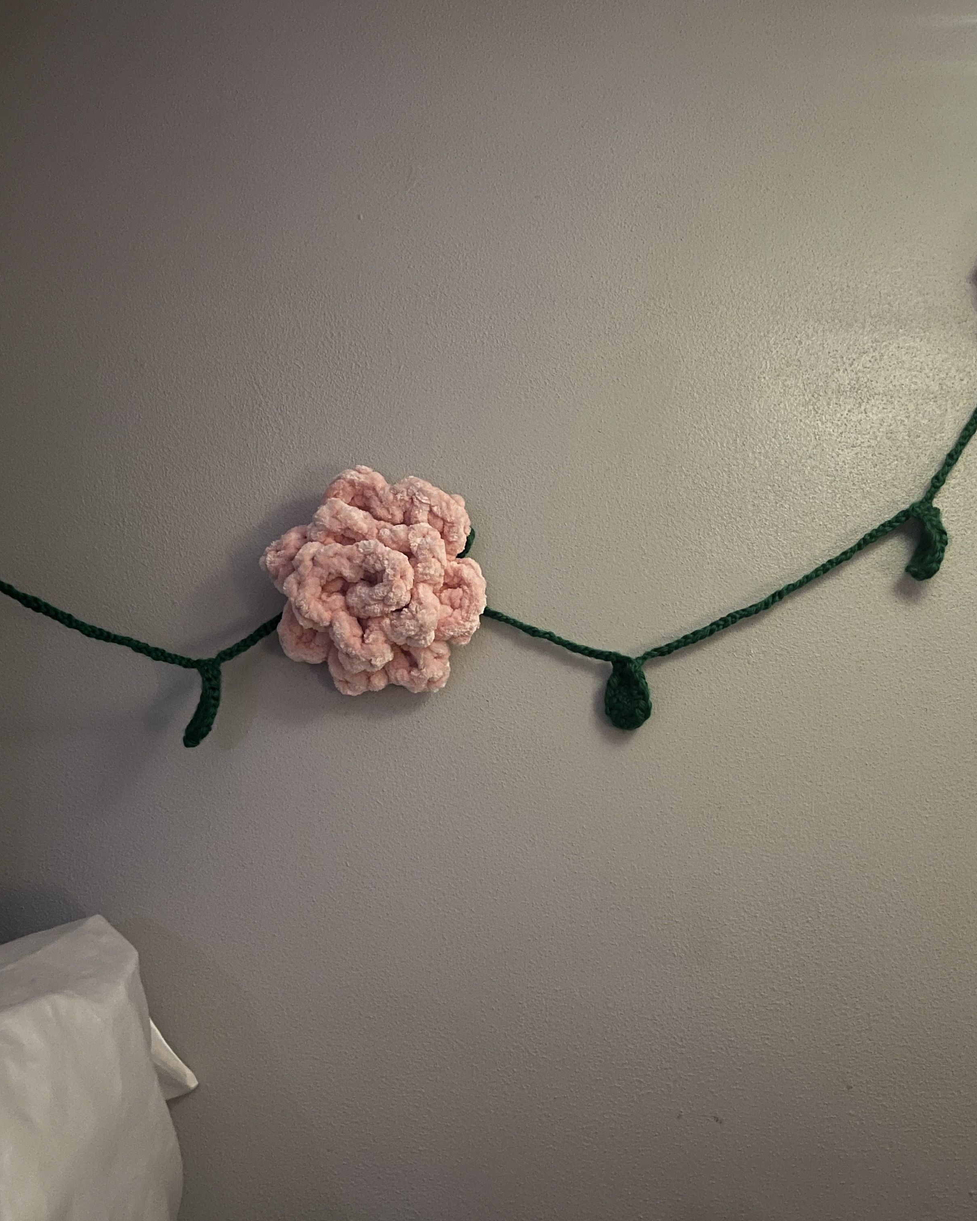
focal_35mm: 34
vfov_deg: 52.8
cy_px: 610
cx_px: 492
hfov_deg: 43.4
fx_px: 1229
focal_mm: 5.7
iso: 640
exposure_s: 1/16
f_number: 1.5
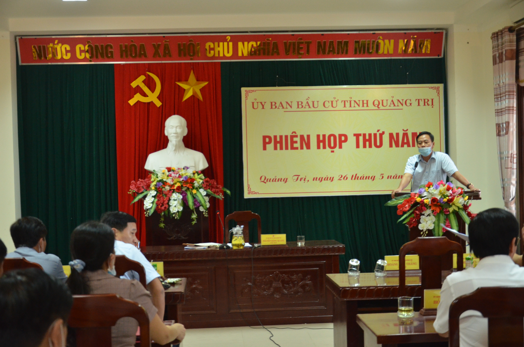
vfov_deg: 26.4
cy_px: 174
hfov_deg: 39.0
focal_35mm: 51
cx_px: 262
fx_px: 741
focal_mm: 34
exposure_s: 1/40
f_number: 4.2
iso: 1600
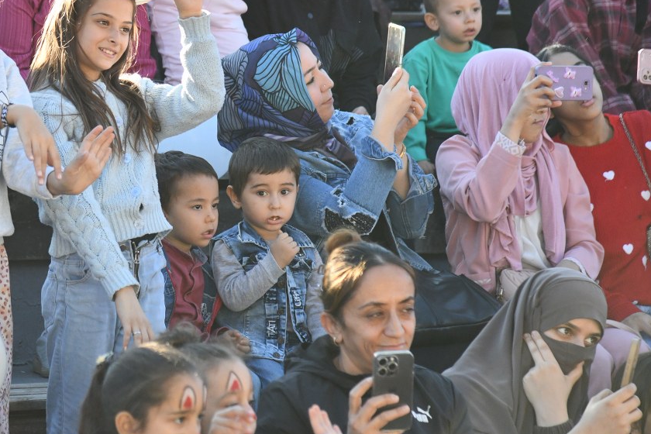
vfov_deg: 6.1
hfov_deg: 9.1
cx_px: 99
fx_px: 4068
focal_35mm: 225
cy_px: 89
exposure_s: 1/1600
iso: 1250
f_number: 4.5
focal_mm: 120
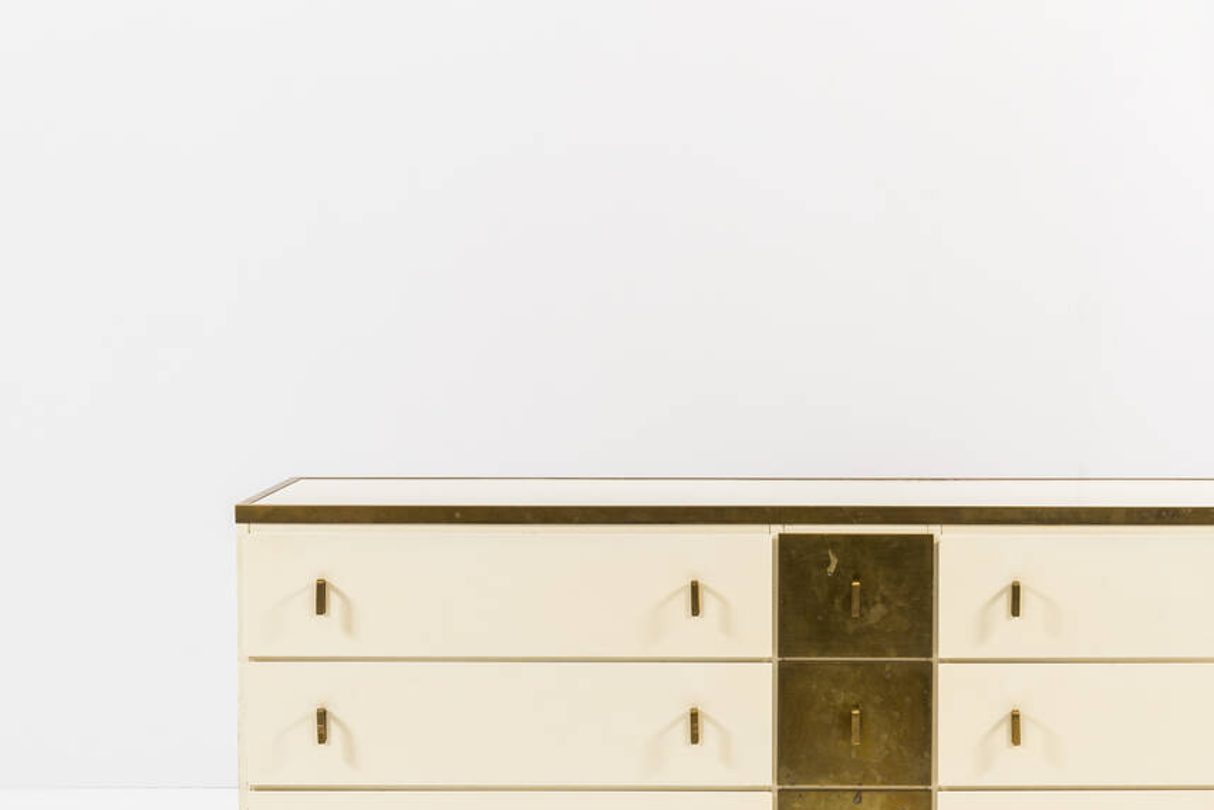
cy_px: 625
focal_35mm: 82
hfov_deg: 24.6
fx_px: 2766
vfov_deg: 16.6
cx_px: 857
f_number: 14
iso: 100
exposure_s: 1/200
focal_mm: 50
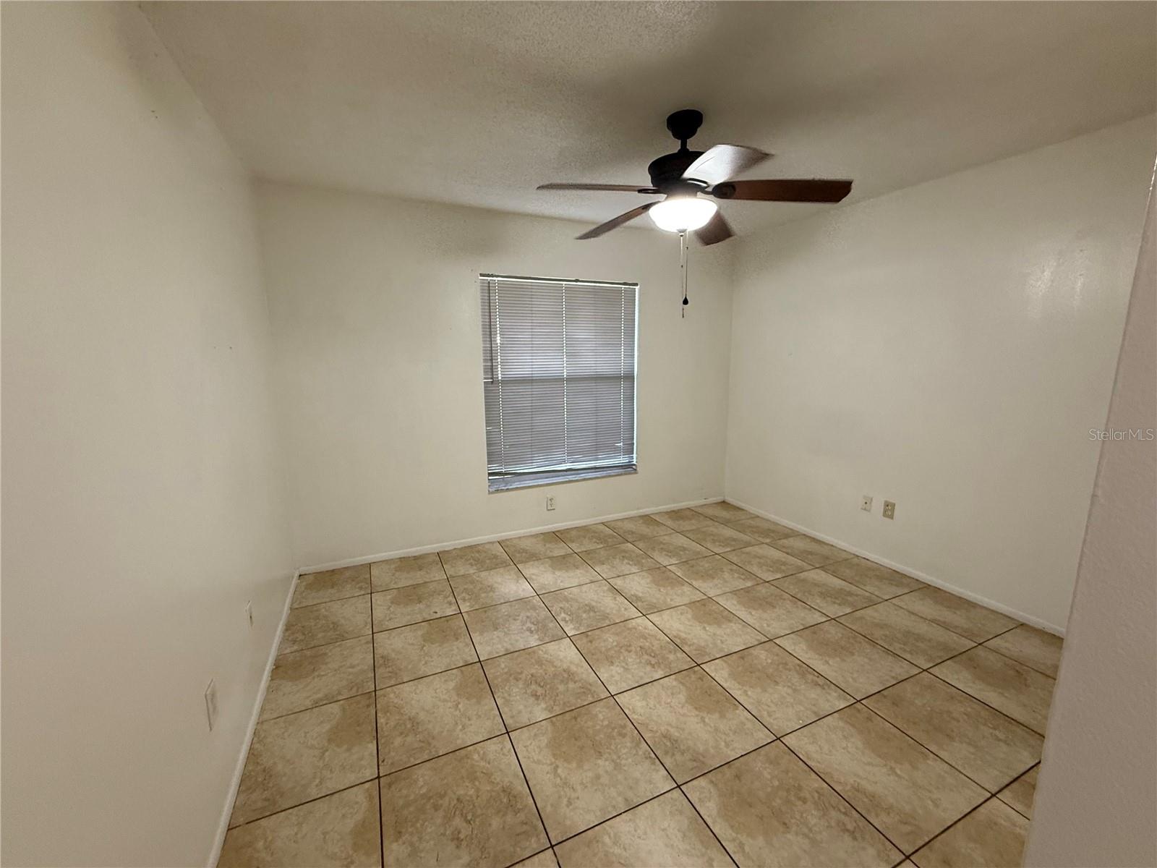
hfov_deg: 102.1
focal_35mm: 14
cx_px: 578
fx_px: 468
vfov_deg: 85.7
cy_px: 434
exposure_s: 1/60
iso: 320
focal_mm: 2.22
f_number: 2.2
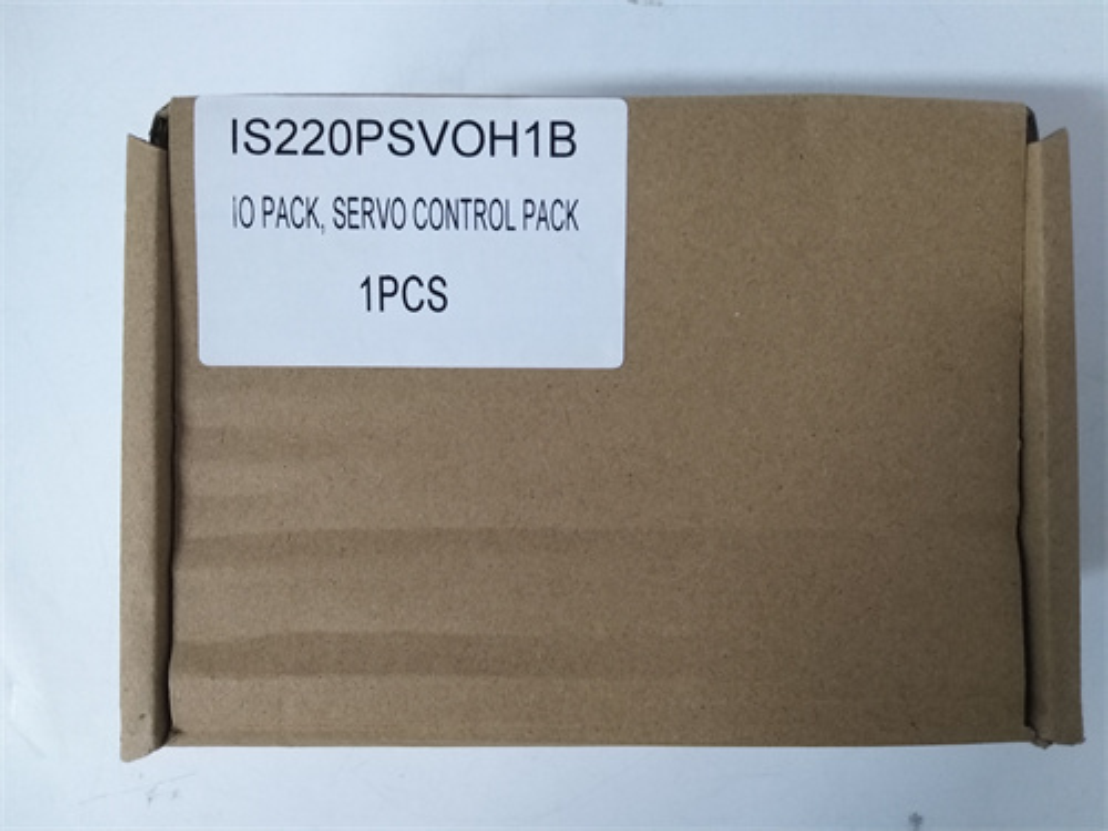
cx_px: 554
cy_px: 416
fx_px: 832
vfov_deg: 53.1
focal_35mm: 26
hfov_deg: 67.3
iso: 297
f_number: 1.8
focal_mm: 3.63
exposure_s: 1/33.3
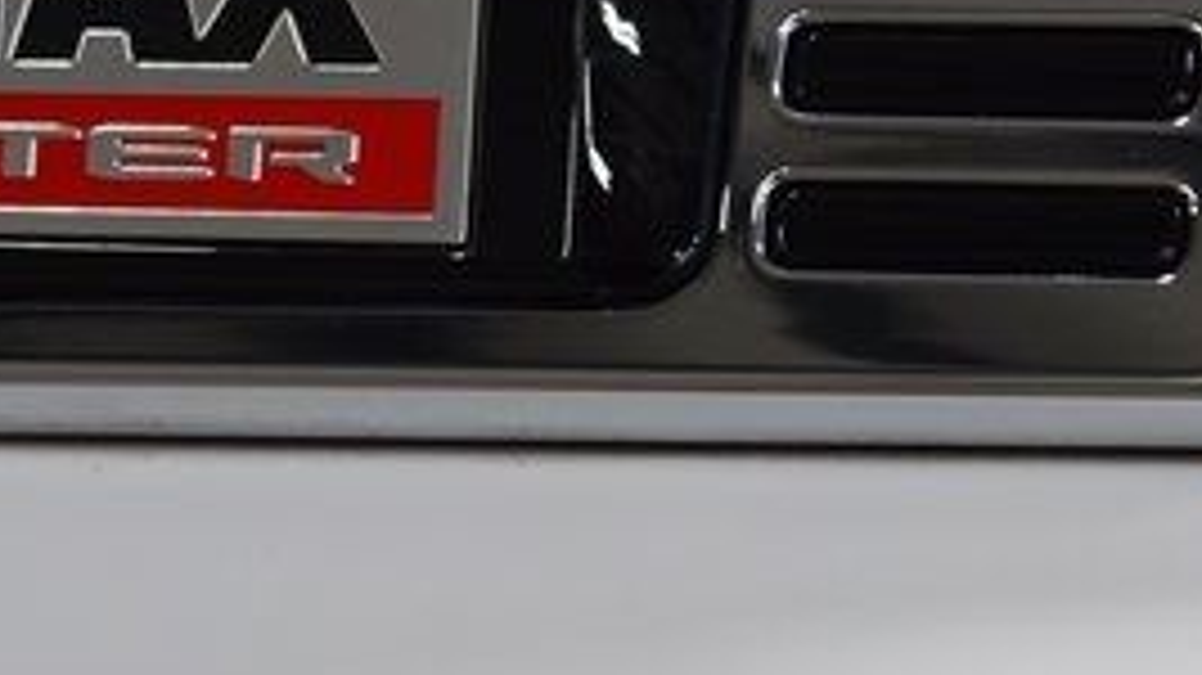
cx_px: 36
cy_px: 29
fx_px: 8412
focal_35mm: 264
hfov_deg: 8.1
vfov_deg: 4.6
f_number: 6.3
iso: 1600
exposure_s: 1/125
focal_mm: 70
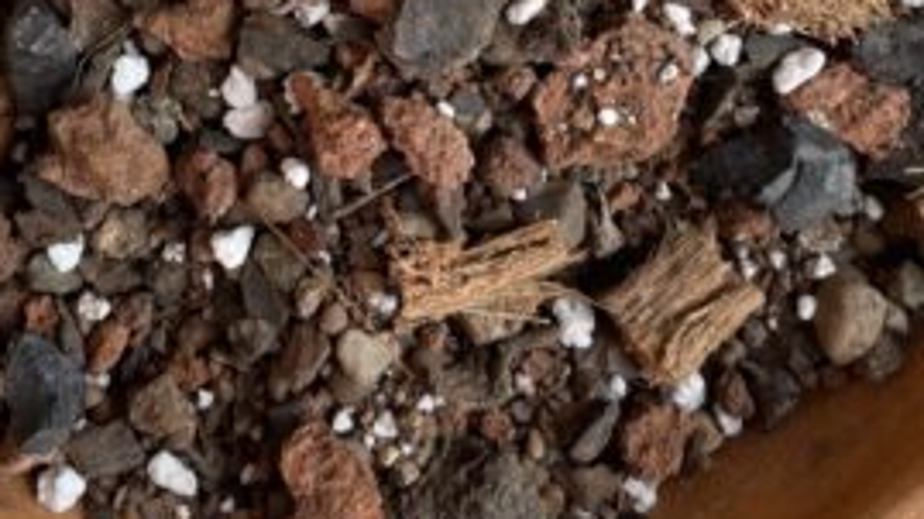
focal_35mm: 72
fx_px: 1763
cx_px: 374
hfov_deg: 29.3
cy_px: -129
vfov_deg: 16.0
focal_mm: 4.2
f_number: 1.6
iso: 32
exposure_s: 1/381
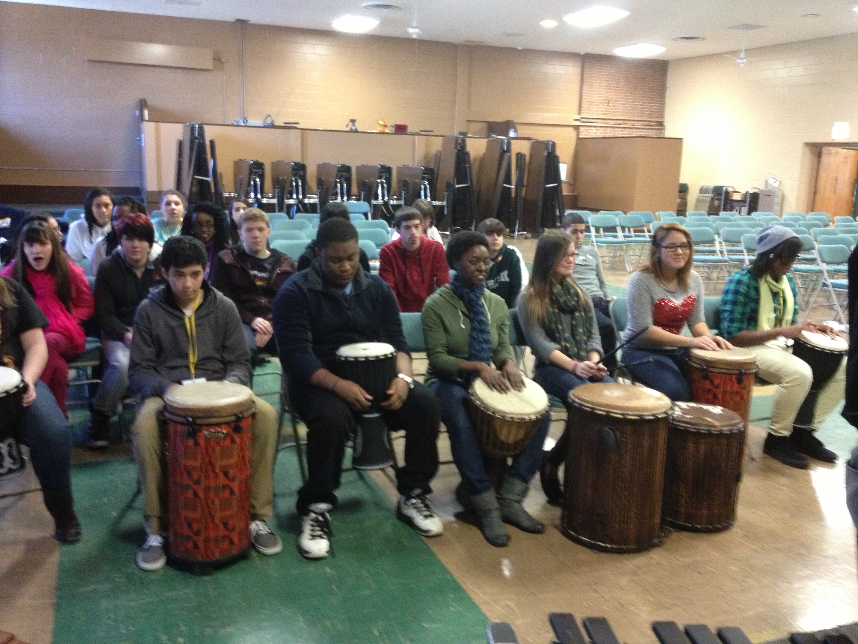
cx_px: 429
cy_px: 322
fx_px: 868
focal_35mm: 35
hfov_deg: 52.6
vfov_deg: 40.7
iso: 400
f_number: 2.4
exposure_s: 1/15
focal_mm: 4.28
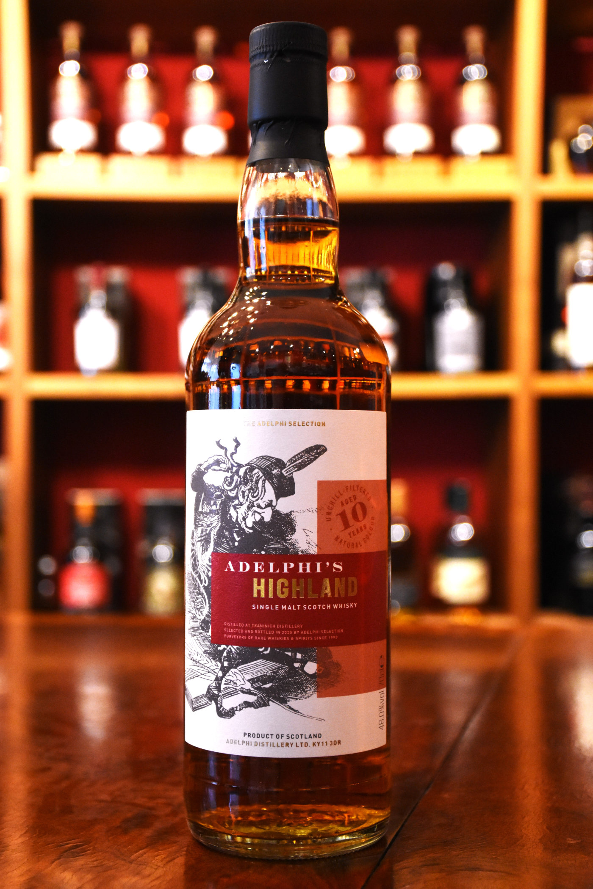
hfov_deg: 23.8
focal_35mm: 57
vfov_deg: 35.1
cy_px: 444
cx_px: 296
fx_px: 1408
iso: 3200
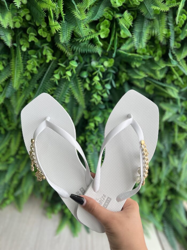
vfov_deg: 67.3
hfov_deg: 53.1
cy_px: 125
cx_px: 94
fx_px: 187
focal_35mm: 26
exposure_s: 1/315
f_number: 1.5
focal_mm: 5.7
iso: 50
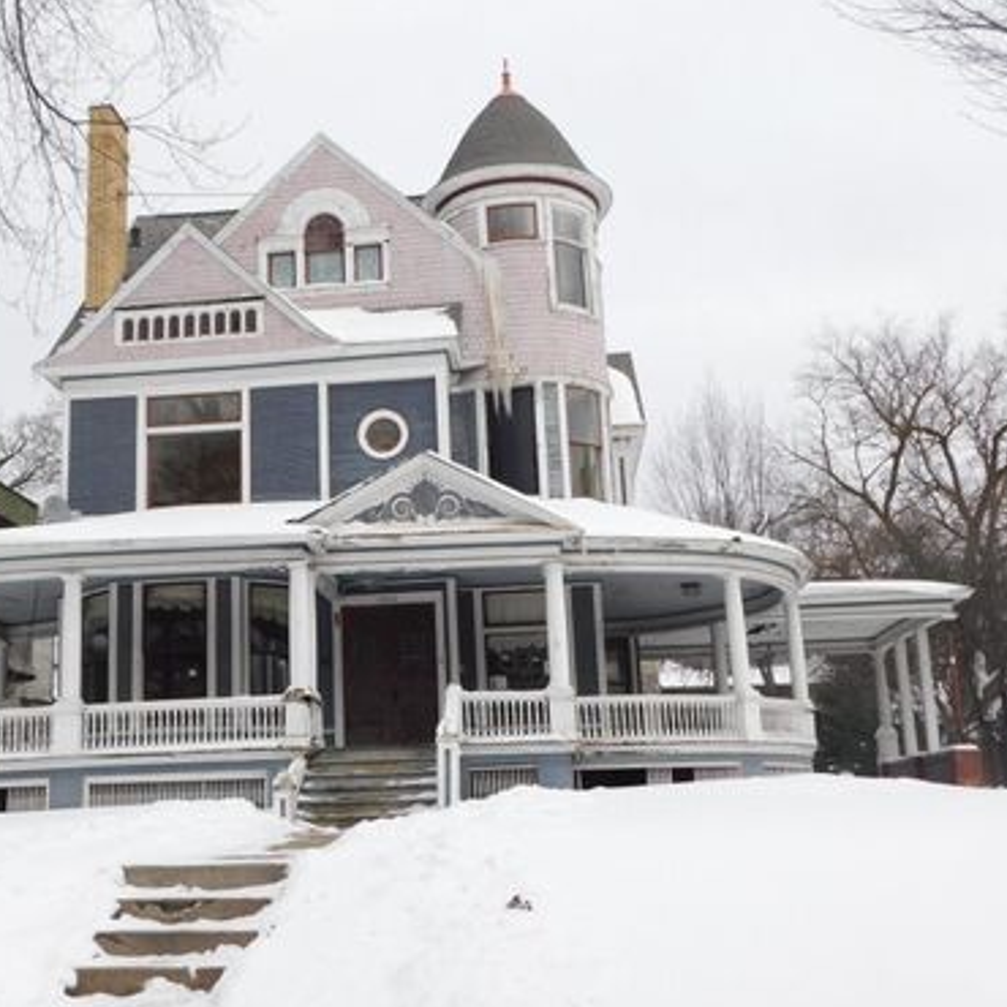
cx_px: 381
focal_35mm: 43
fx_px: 1415
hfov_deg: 38.9
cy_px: 499
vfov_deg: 39.2
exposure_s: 1/500
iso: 125
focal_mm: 6.3
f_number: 3.5
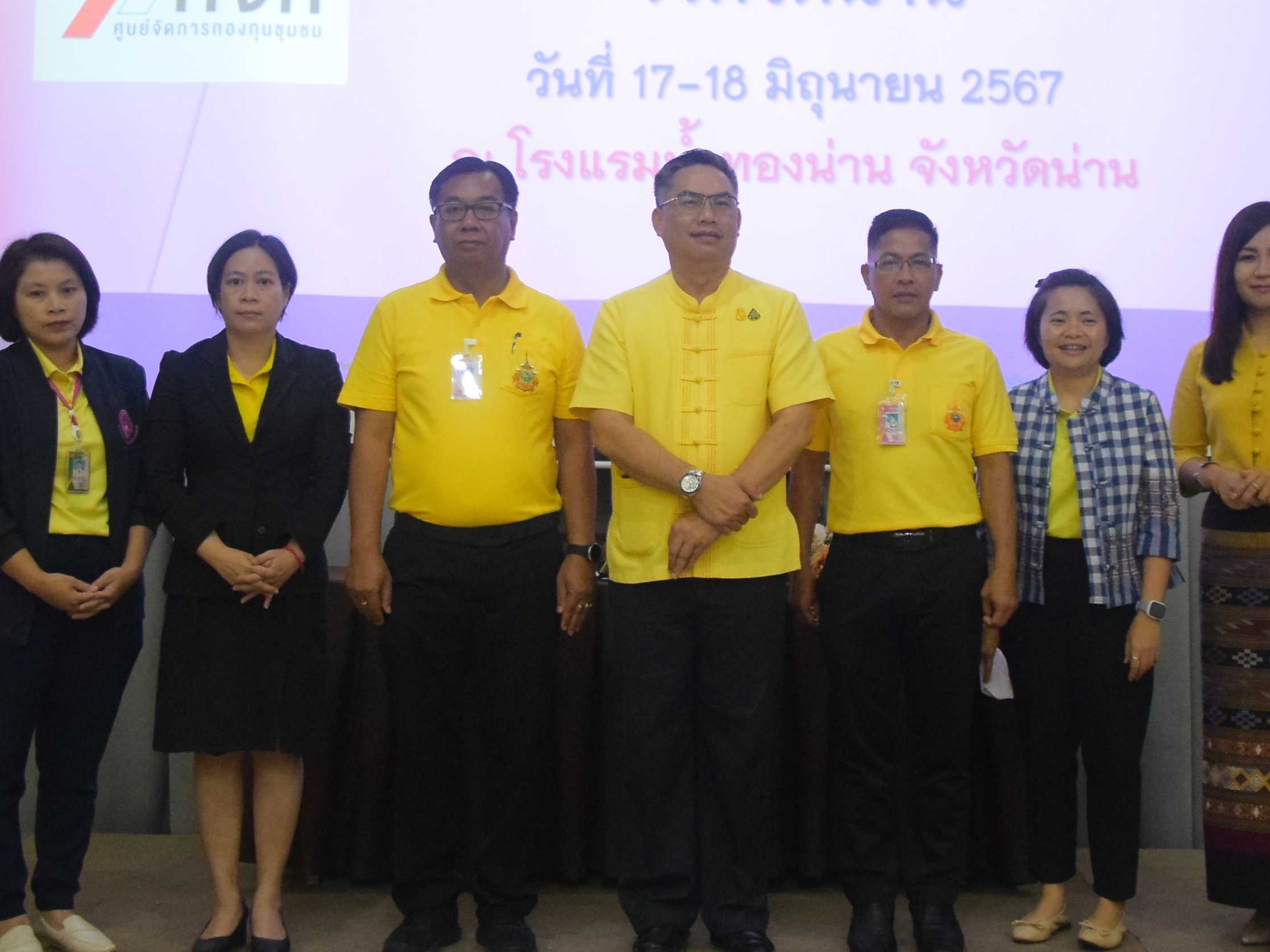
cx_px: 703
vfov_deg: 27.9
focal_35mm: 52
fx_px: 1908
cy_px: 327
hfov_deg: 36.8
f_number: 3.5
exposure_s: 1/80
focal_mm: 18
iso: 3200
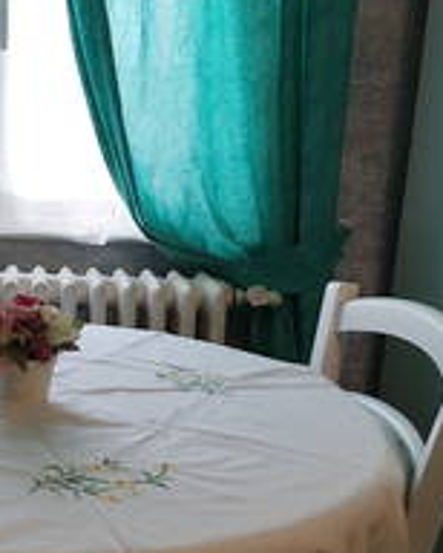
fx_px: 867
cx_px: 6
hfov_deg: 27.1
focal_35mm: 53
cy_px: 308
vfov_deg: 35.3
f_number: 2.2
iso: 40
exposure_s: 1/33
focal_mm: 4.15
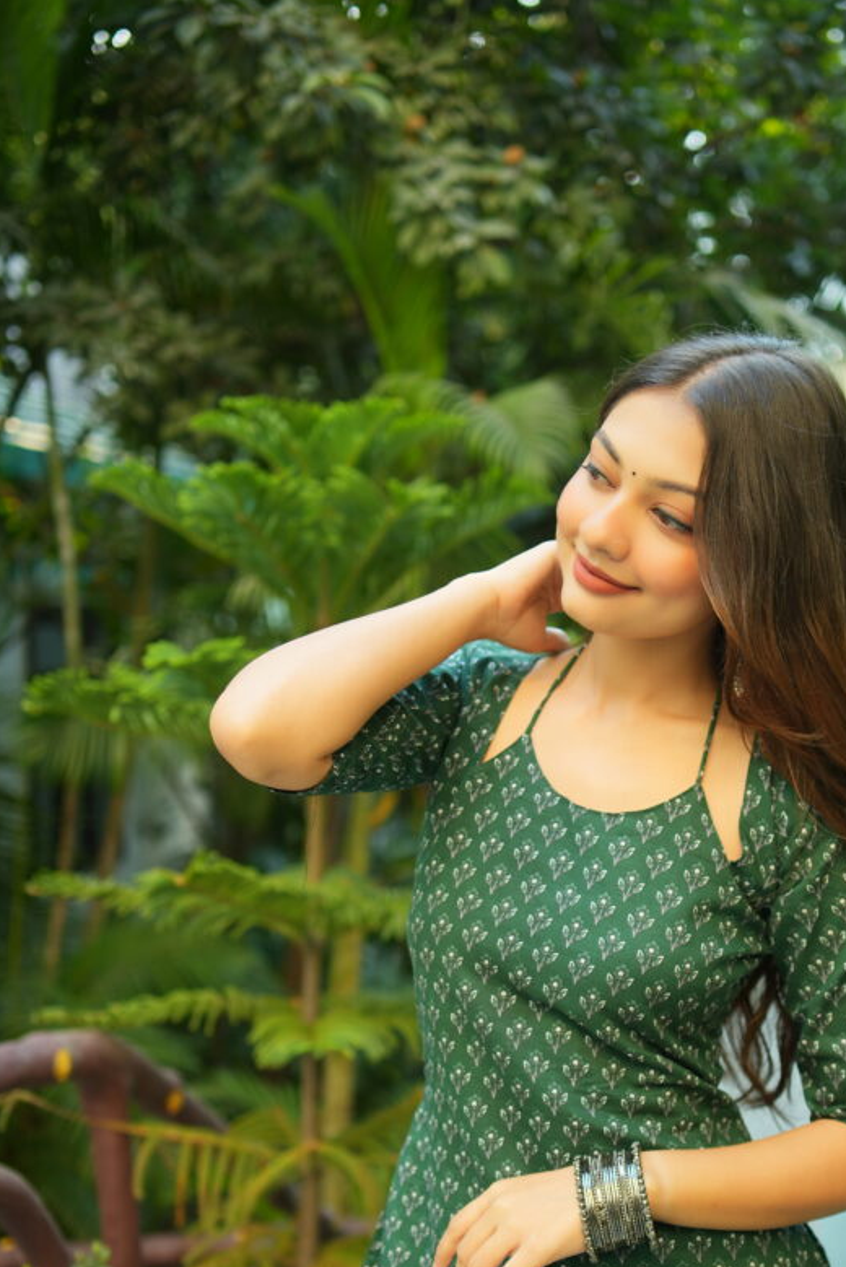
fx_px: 1620
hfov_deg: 29.1
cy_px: 818
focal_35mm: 46
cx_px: 551
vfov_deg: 42.3
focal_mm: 35
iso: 160
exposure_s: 1/125
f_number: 2.2
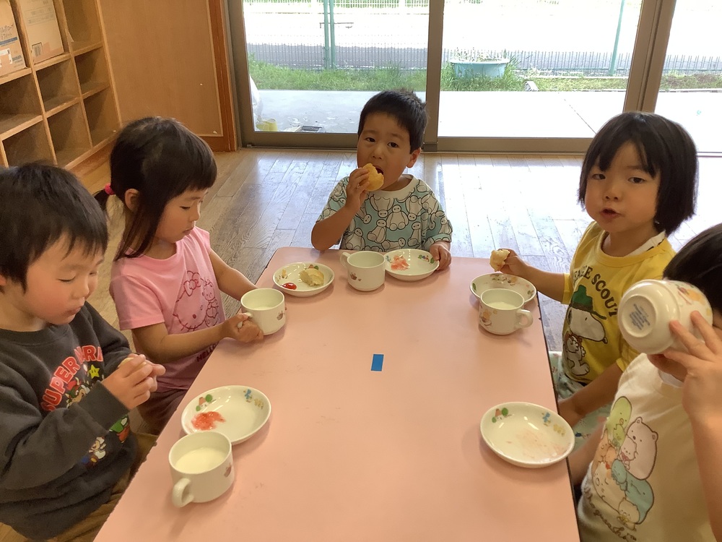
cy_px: 271
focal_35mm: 31
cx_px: 361
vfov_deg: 45.4
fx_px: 647
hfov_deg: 58.4
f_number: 2.4
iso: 80
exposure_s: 1/120
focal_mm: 3.3
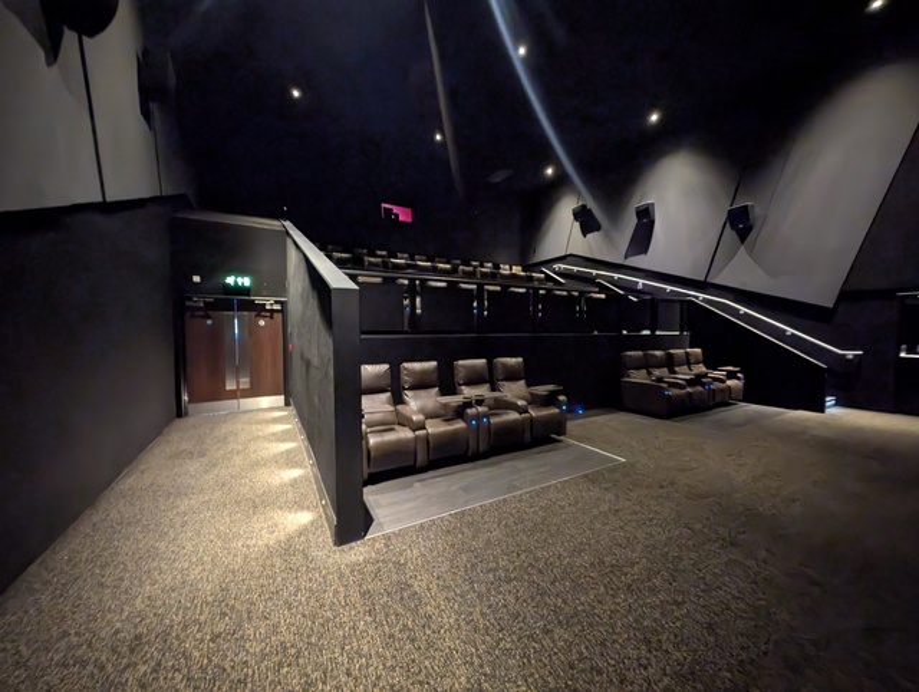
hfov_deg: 110.5
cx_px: 460
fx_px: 319
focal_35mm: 12
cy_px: 346
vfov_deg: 94.6
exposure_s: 1/2.56
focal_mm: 2.23
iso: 3155
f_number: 1.95
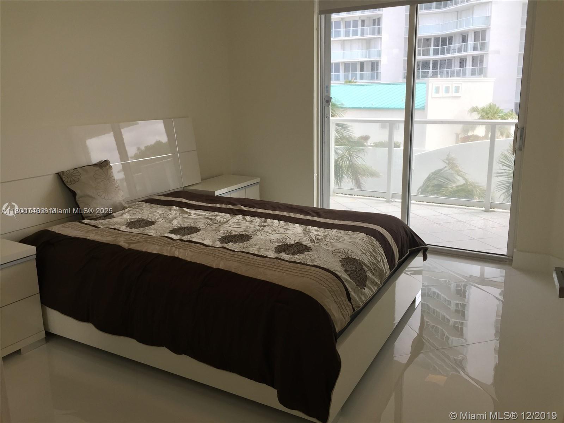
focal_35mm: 29
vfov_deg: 48.2
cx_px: 282
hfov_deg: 61.7
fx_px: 472
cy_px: 212
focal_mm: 4.15
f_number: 2.2
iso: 40
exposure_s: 1/120
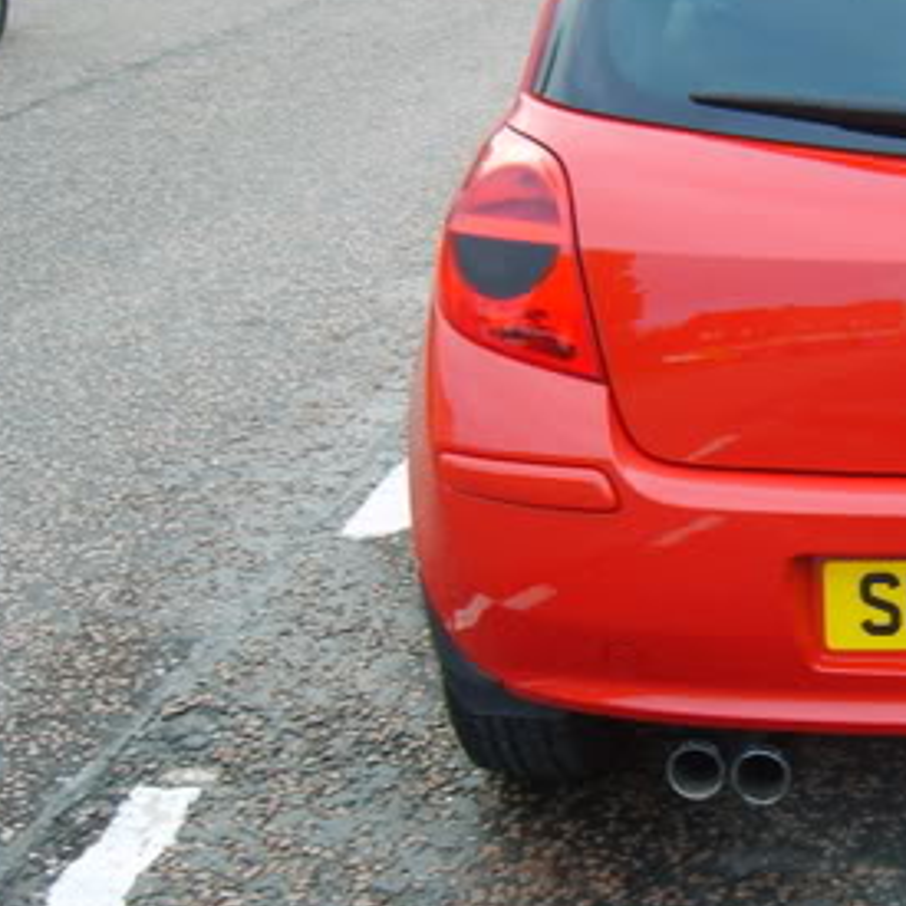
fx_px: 2132
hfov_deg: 22.6
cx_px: 1005
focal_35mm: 72
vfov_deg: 24.0
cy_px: 478
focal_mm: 7.4
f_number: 2.8
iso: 50
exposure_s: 1/45
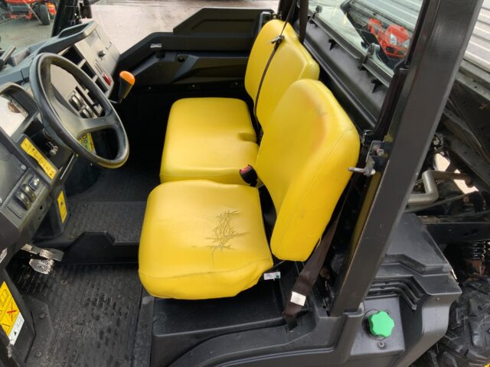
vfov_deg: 48.2
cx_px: 245
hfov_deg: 61.7
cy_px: 184
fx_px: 411
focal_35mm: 29
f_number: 1.8
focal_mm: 3
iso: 32
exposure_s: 1/122
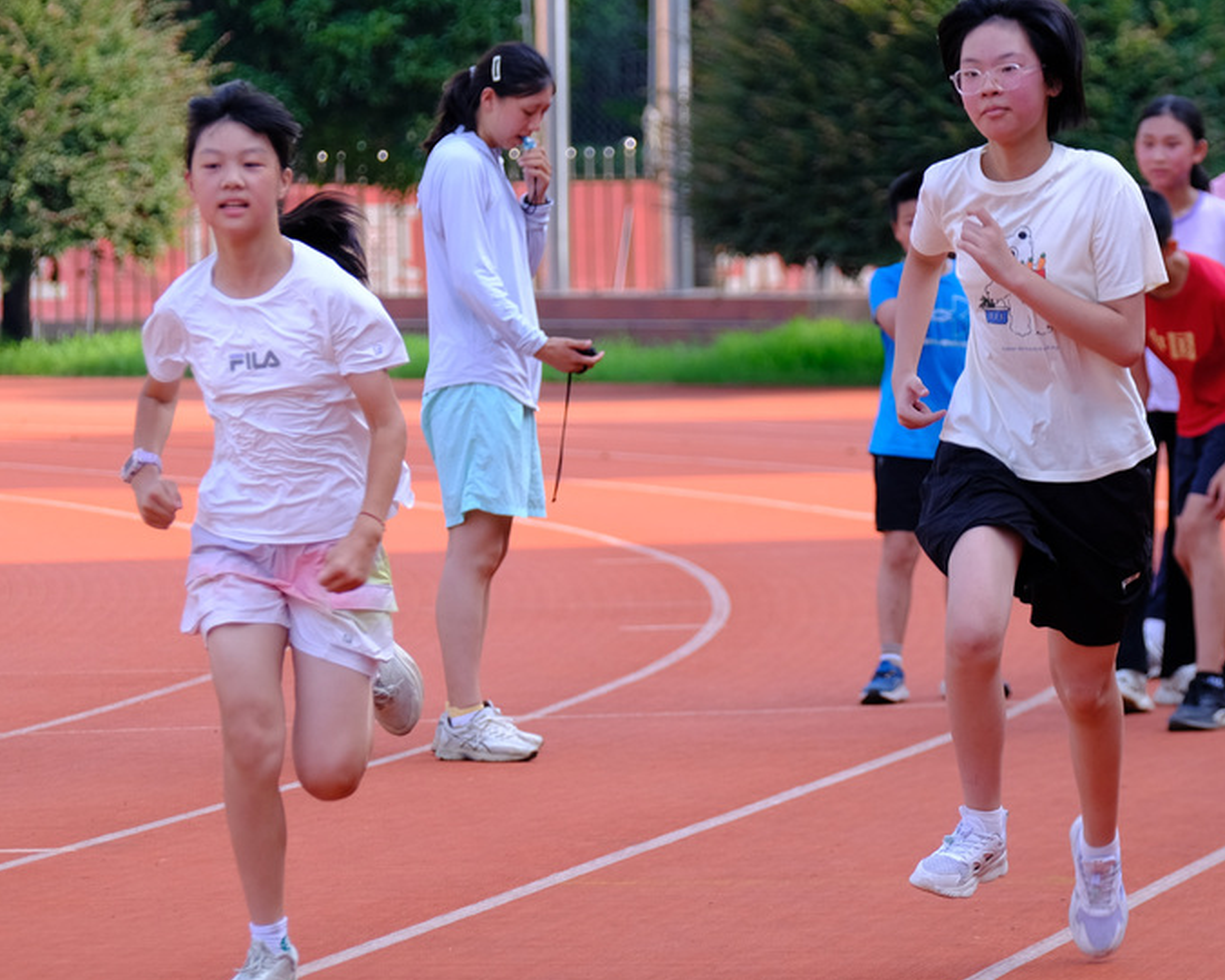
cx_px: 926
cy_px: 455
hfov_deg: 7.6
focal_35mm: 255
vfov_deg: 6.1
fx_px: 9246
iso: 200
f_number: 3.2
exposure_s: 1/500
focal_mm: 102.2
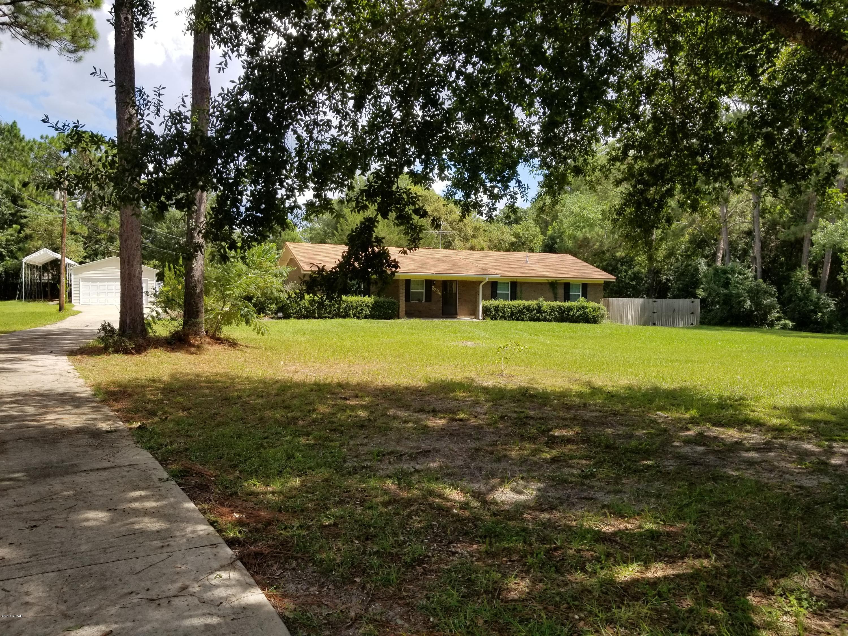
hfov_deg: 67.3
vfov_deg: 53.1
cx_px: 424
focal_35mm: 26
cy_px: 318
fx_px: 637
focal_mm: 4.25
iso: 50
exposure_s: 1/1462
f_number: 1.7
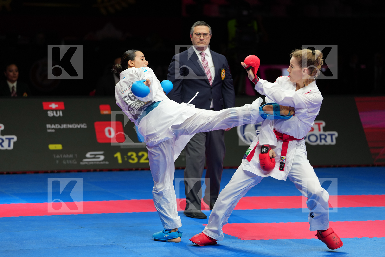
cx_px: 192
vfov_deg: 9.6
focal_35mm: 143
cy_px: 128
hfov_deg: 14.4
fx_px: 1529
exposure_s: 1/1000
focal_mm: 143
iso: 500
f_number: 2.8
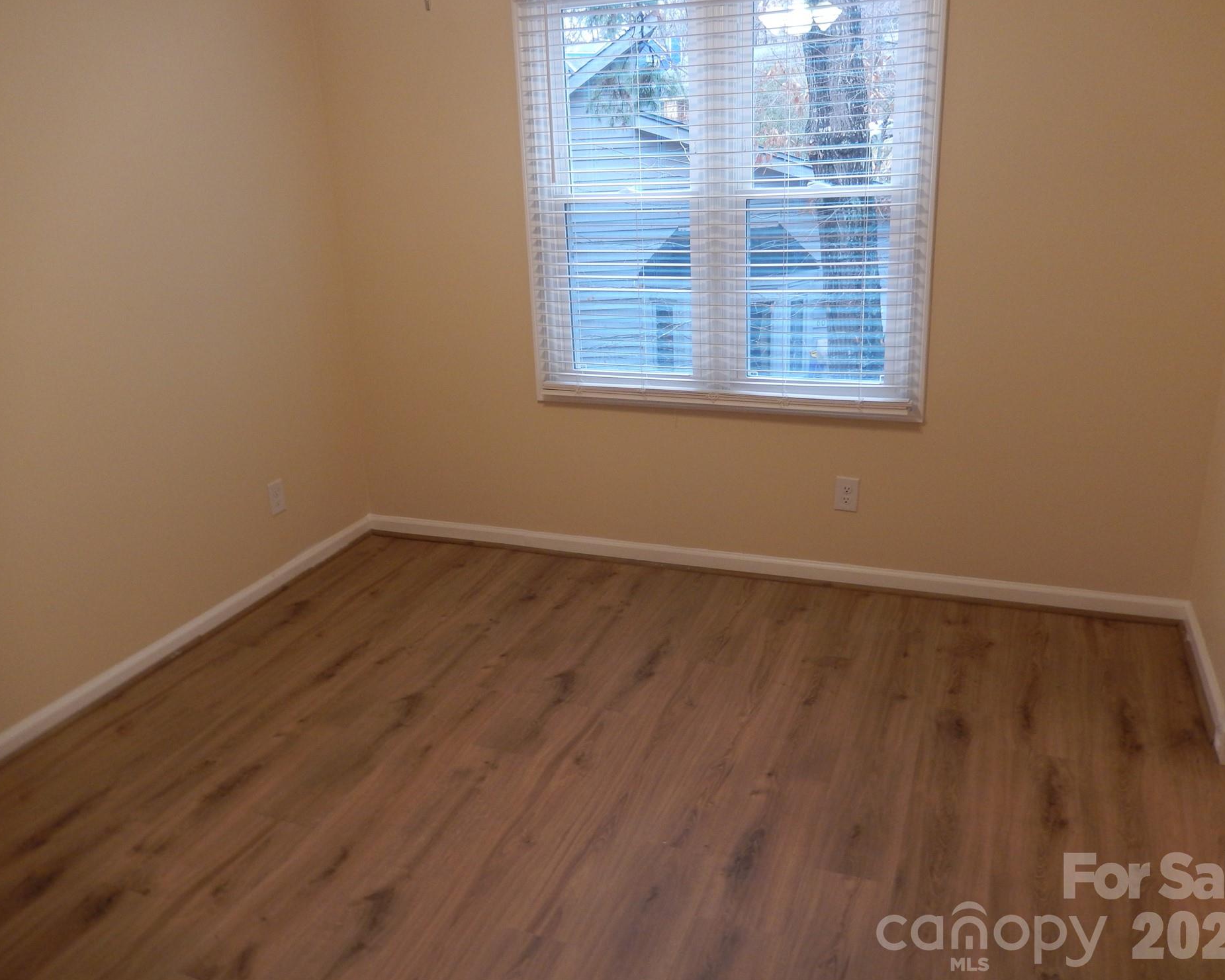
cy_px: 474
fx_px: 979
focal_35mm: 27
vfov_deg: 53.2
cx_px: 597
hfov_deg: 64.1
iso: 180
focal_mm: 4.5
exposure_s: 1/30
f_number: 3.4
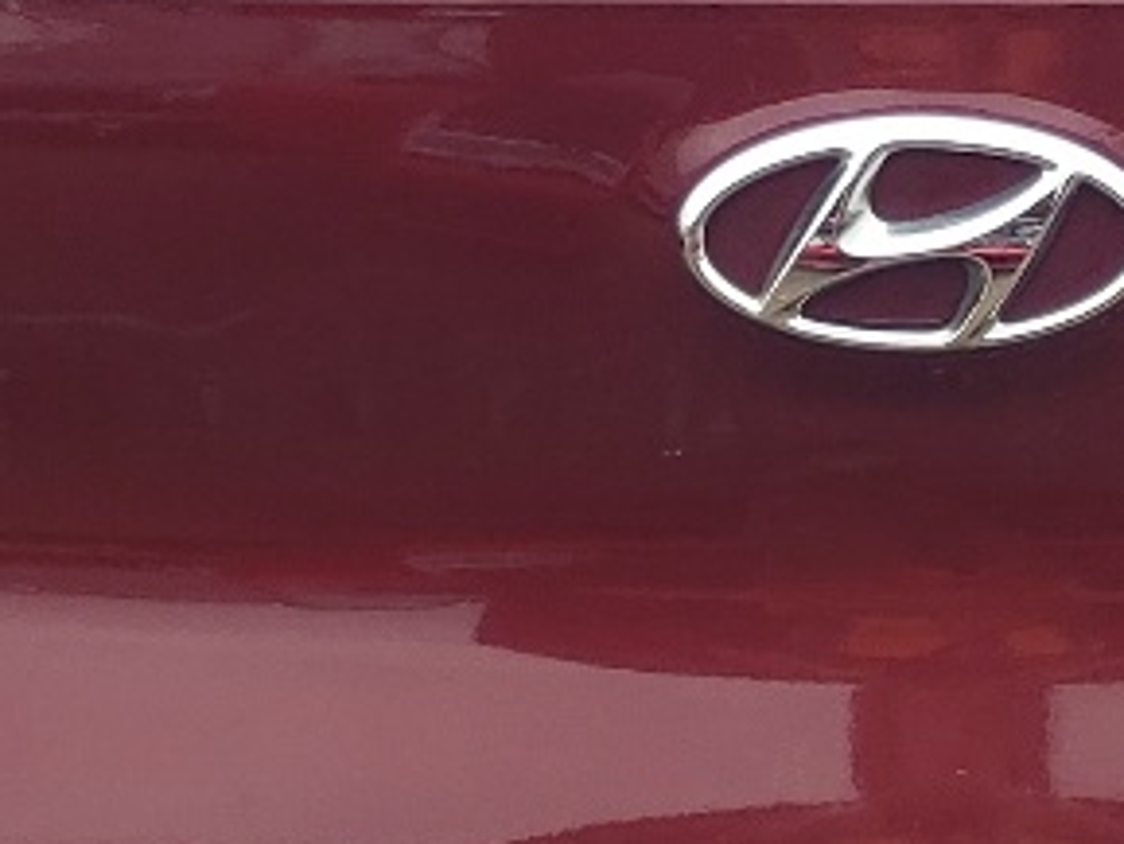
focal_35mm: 144
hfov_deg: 13.6
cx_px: 898
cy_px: 548
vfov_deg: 10.3
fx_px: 4678
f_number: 1.5
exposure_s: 1/333
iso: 50
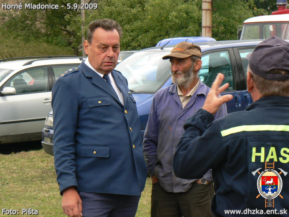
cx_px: 144
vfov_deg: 11.2
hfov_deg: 14.9
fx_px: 1102
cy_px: 108
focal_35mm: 132
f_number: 5
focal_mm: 22.1
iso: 80
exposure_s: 1/100
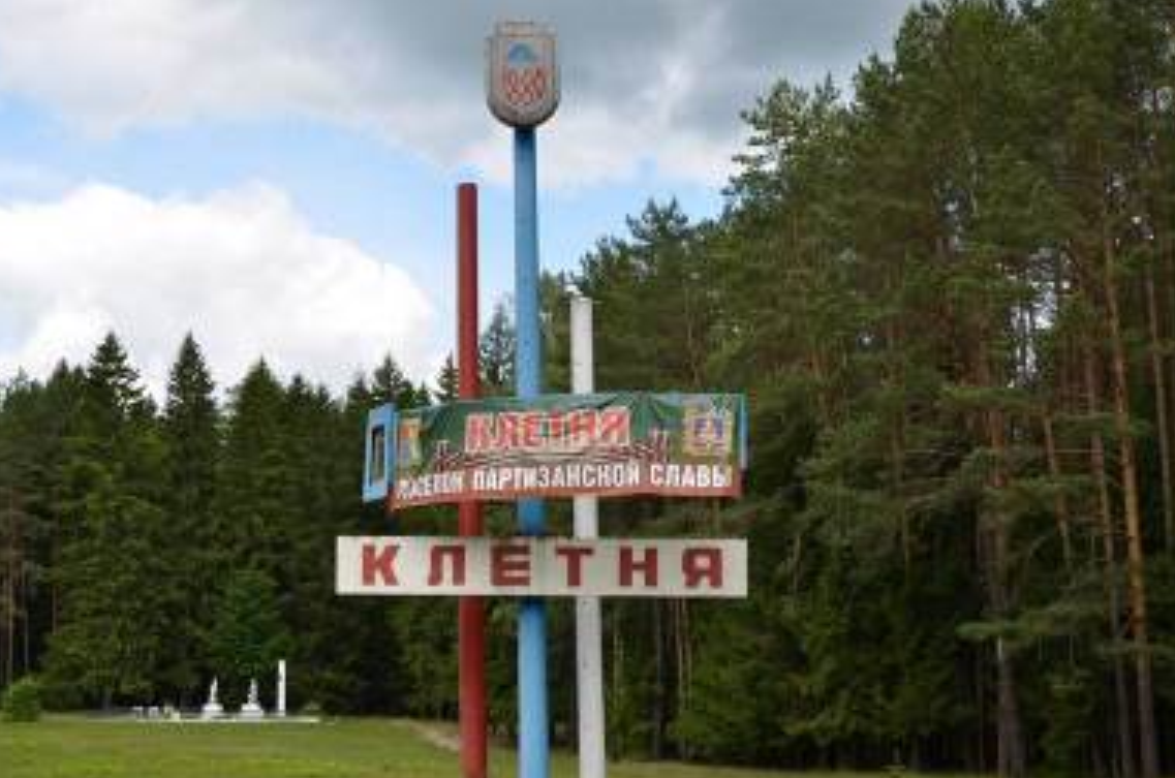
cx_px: 595
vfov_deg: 23.9
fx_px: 1841
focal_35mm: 57
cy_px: 409
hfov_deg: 35.4
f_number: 6.3
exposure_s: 1/250
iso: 100
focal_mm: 35
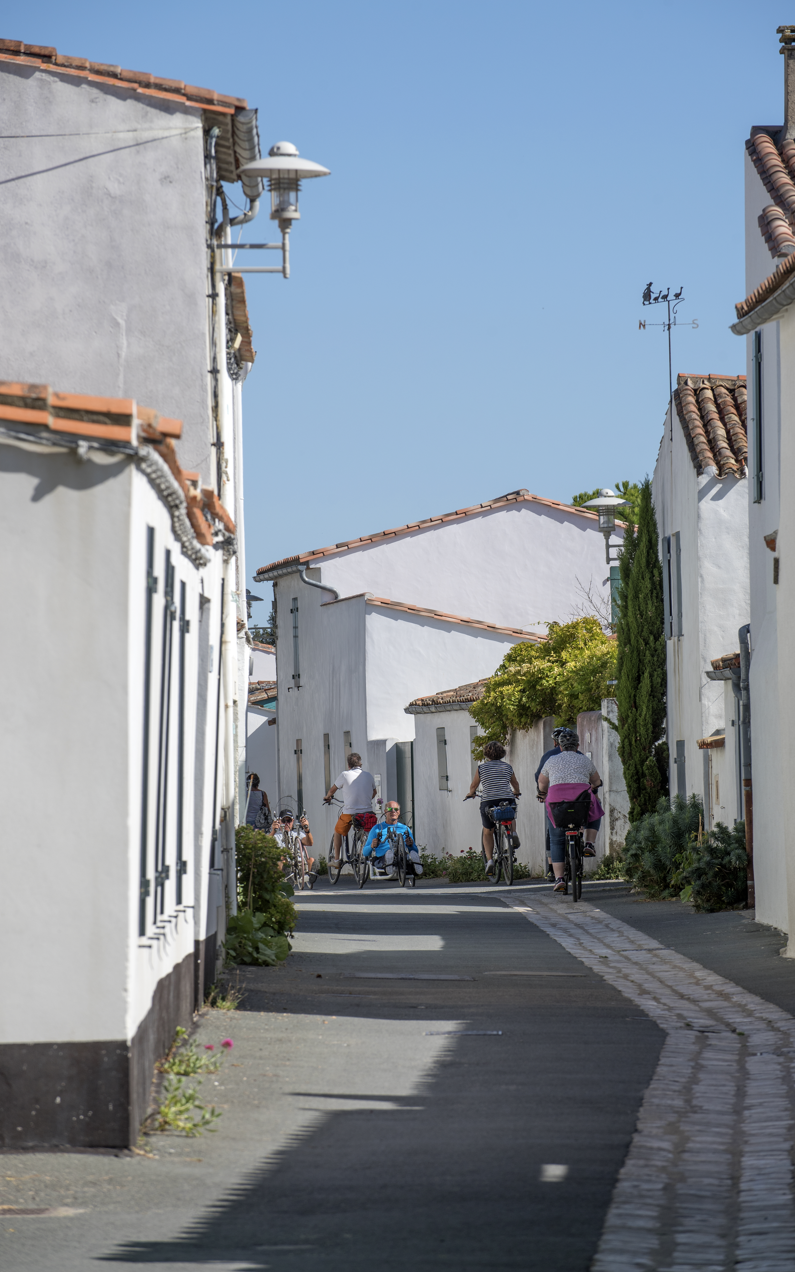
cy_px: 636
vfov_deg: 10.8
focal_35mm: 194
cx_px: 423
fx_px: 6724
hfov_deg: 6.8
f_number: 9
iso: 160
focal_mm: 190
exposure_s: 1/500
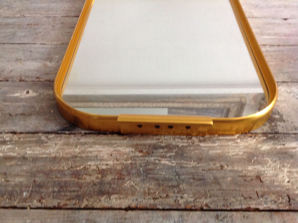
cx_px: 149
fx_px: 301
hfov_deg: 52.7
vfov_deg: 40.6
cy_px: 112
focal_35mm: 35
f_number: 2.4
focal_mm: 4.28
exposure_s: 1/15
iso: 200
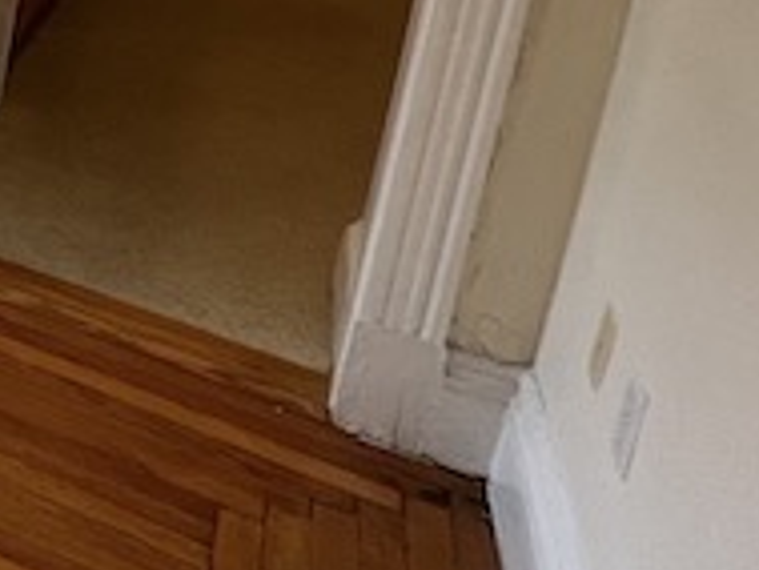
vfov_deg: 22.9
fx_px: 1207
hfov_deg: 21.0
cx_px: -655
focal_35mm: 55
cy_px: -217
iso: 125
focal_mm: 1.57
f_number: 1.8
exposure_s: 1/120
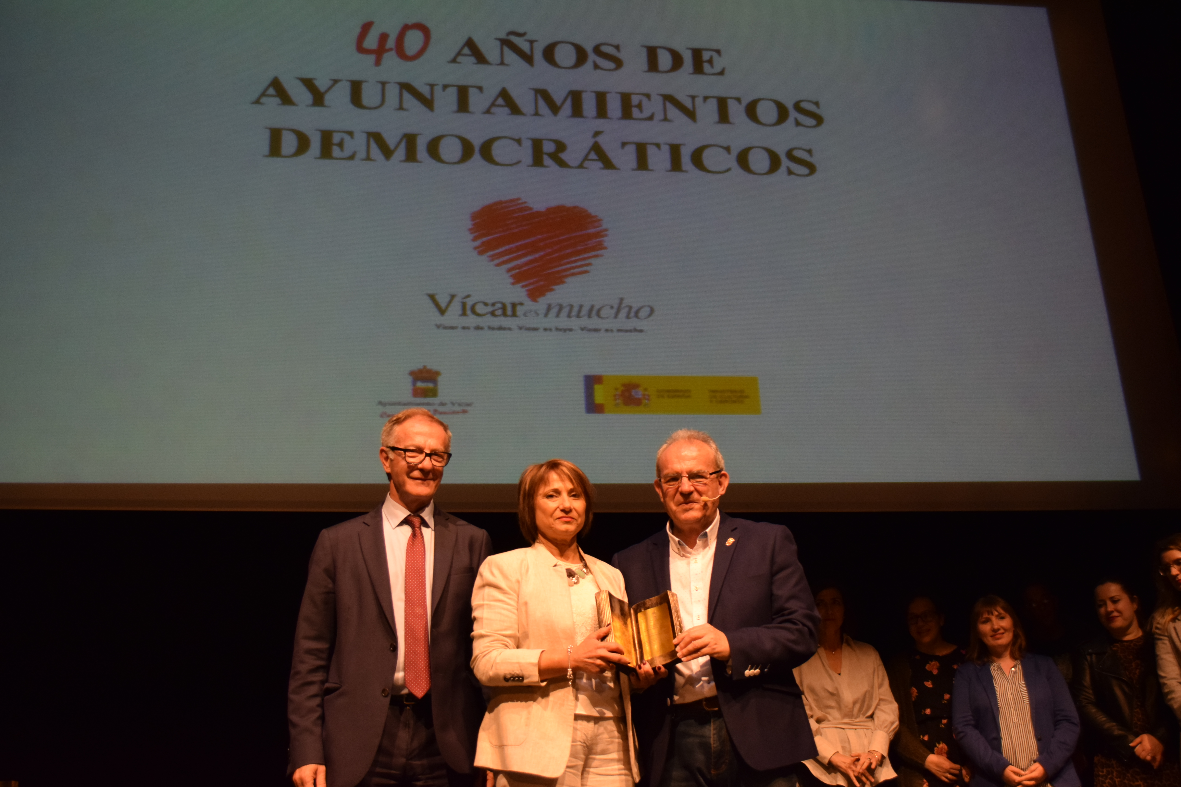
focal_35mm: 39
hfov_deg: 49.6
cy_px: 394
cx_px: 590
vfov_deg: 34.2
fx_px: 1279
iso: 1400
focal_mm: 26
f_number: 4.2
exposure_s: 1/60
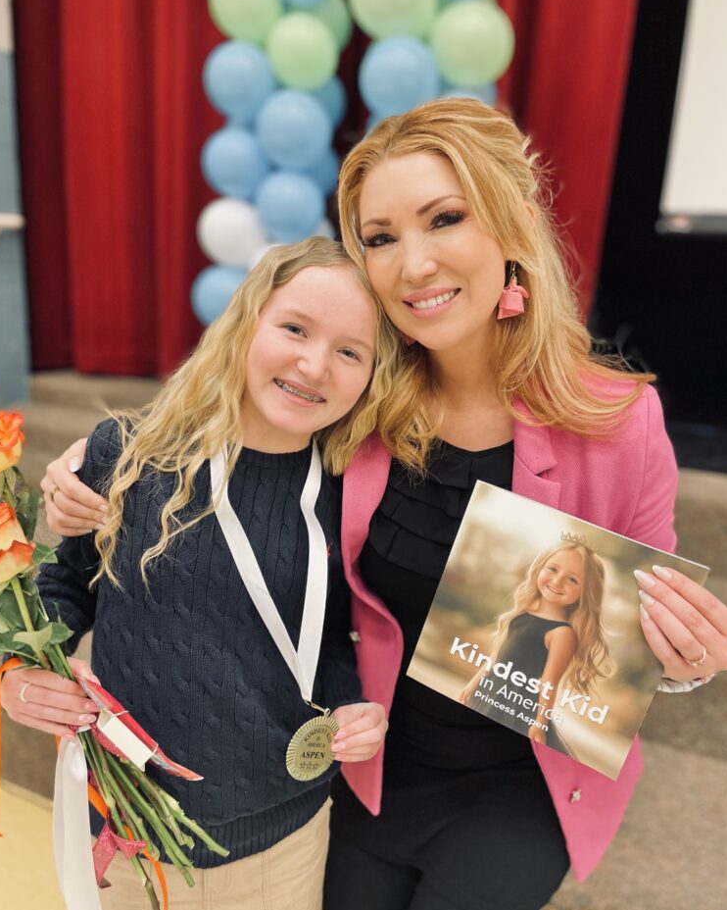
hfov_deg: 51.5
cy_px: 462
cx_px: 362
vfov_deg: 62.2
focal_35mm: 28
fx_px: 753
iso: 125
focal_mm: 4.2
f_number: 1.6
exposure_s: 1/60
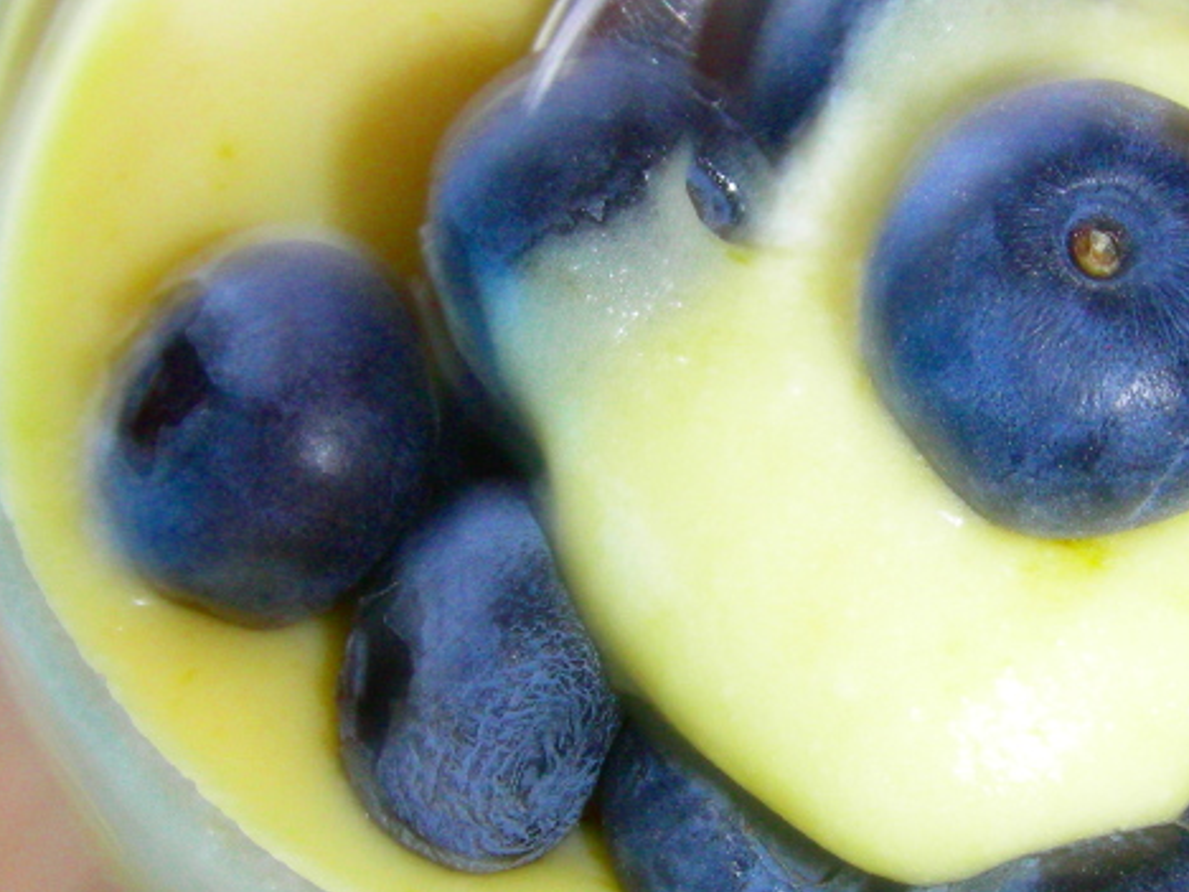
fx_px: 2817
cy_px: 452
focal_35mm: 82
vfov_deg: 18.0
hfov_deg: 23.6
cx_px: 915
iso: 200
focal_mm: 8
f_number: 6.8
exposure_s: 2
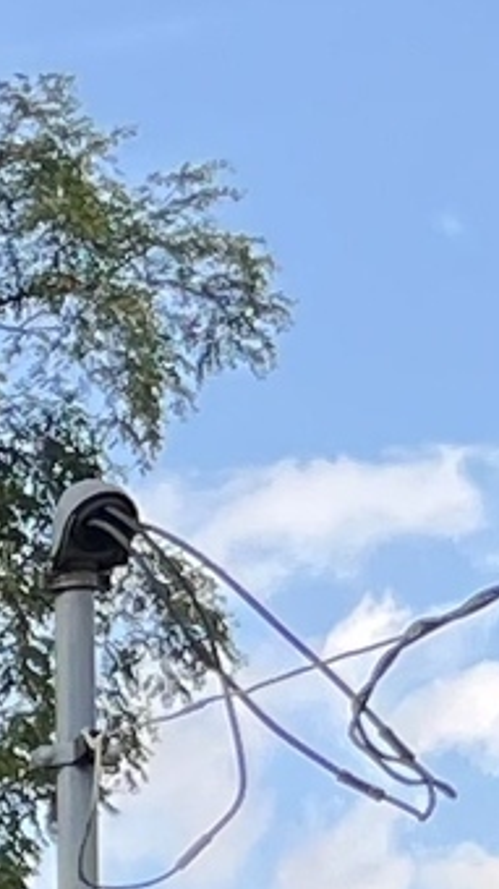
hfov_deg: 4.3
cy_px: 2126
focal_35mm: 256
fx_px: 6028
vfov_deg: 7.8
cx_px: -1743
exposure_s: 1/314
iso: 50
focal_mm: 5.1
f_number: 1.6
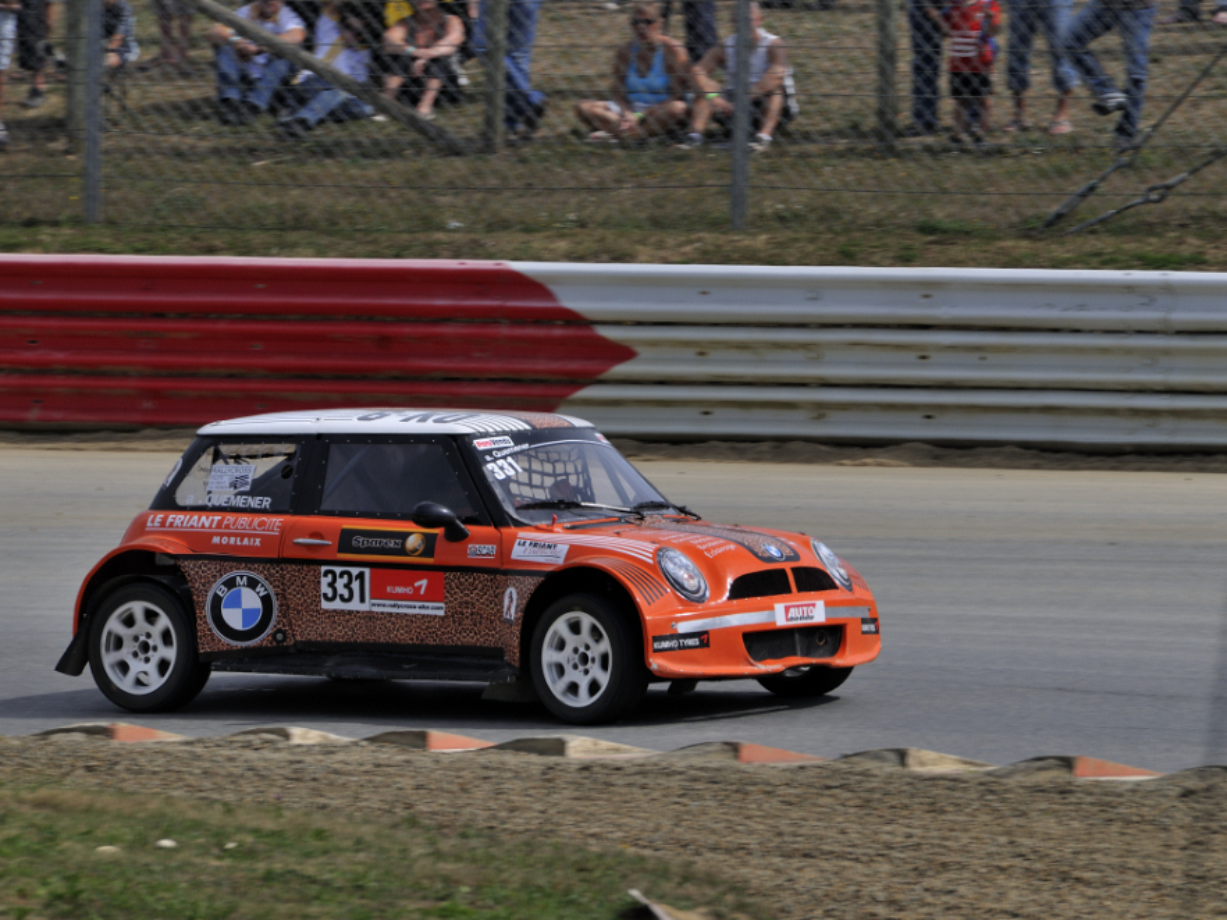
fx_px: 17364
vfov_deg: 3.0
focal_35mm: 490
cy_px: 459
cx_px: 647
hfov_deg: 4.0
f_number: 10
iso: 200
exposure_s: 1/400
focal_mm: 300
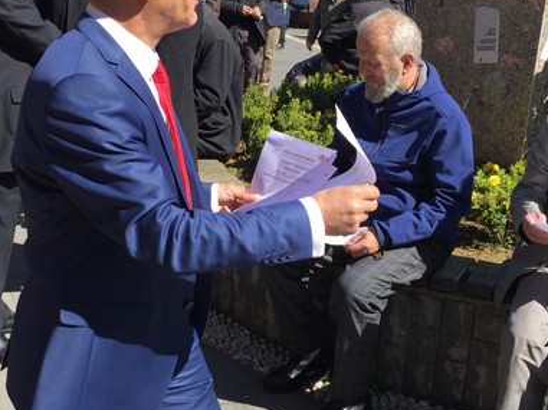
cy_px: 203
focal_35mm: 51
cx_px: 296
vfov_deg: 28.5
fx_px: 807
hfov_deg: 37.5
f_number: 2.2
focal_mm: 4.15
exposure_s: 1/1068
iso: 32
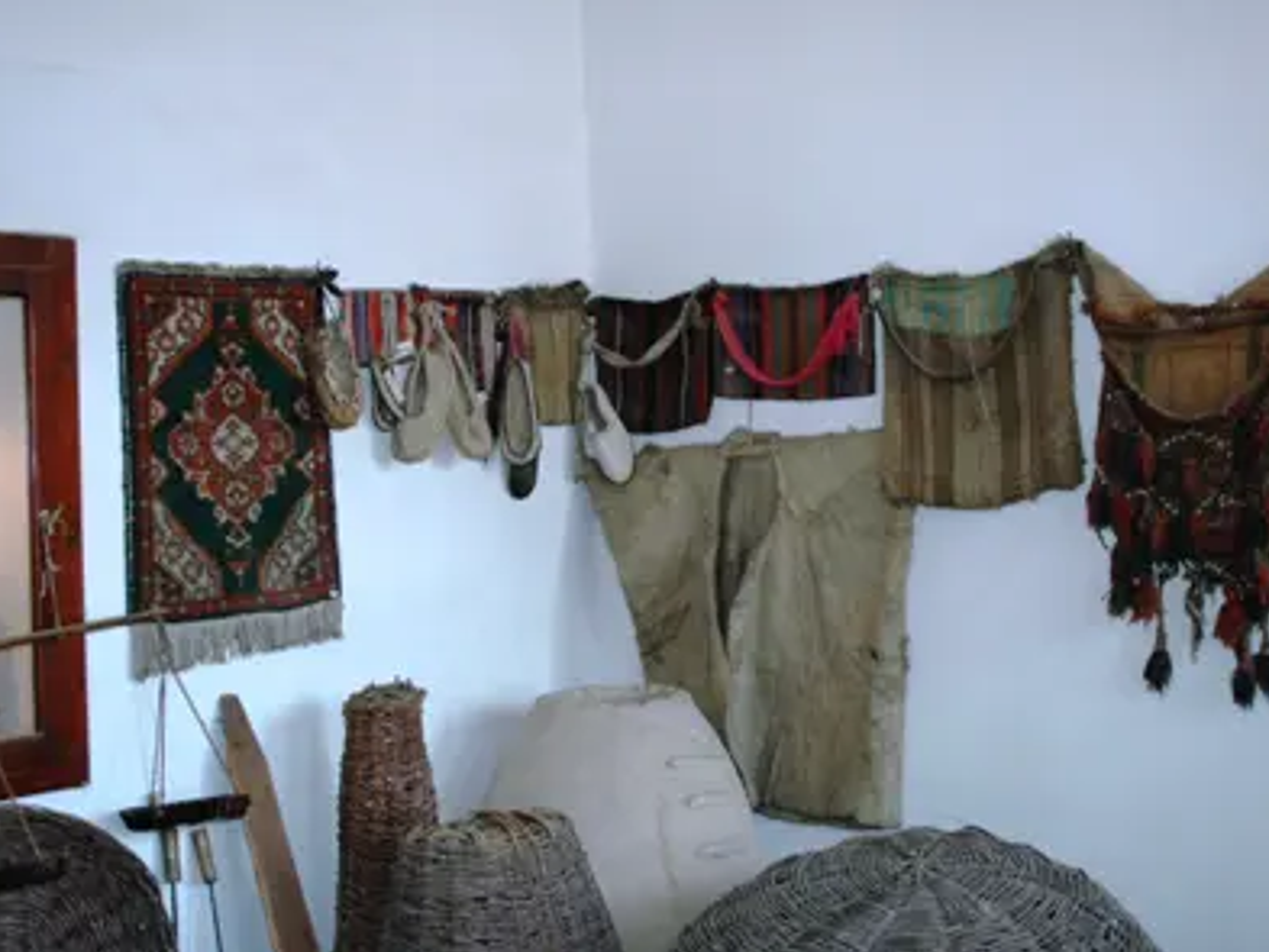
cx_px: 665
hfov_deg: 41.2
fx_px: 1687
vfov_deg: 31.5
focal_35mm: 46
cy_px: 474
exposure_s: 1/60
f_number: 3.5
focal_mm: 28
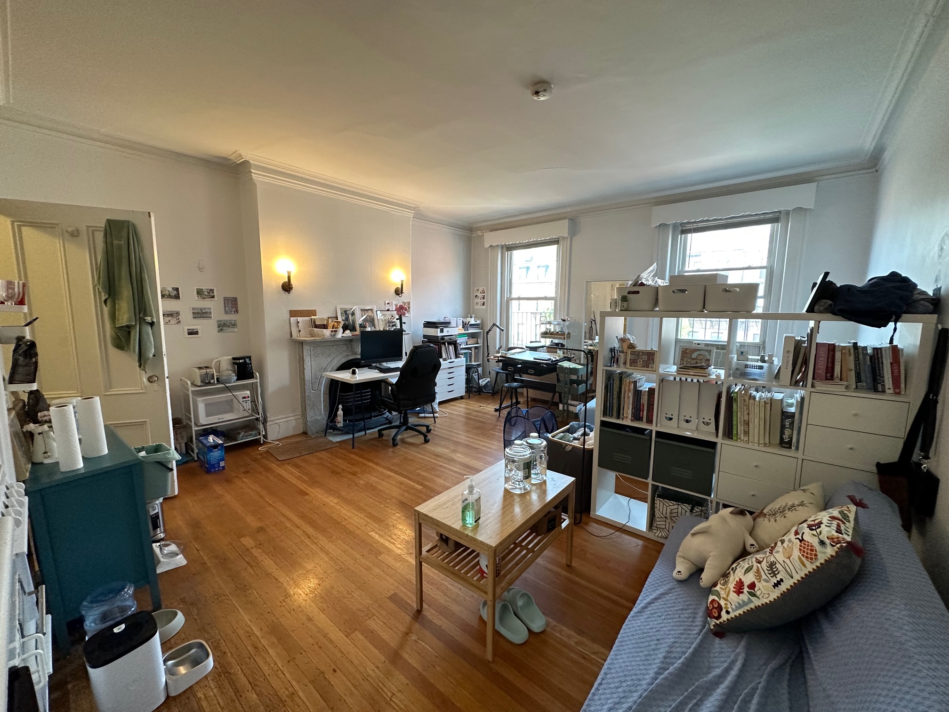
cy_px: 356
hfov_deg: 102.1
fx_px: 384
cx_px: 474
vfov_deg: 85.7
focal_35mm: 14
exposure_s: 1/120
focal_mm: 2.22
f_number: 2.2
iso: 200
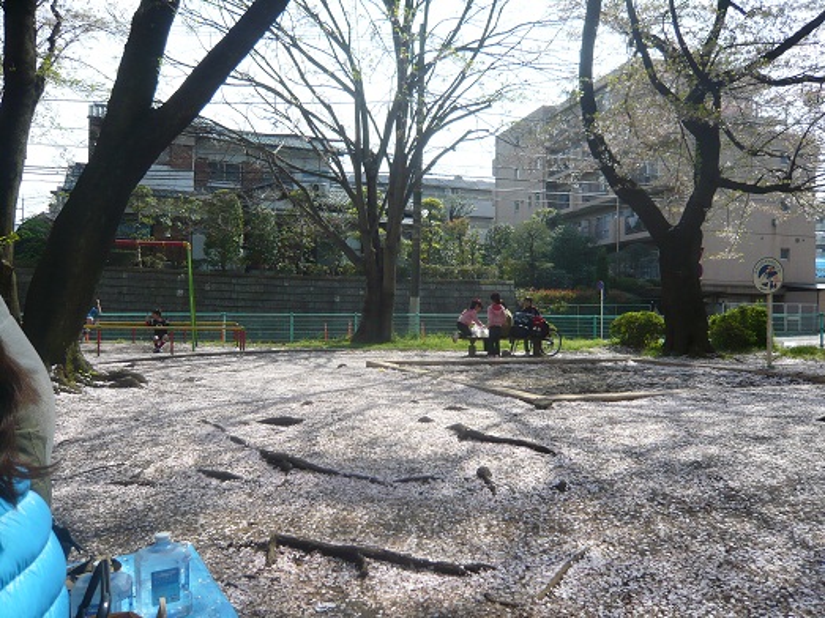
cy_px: 309
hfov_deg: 63.5
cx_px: 412
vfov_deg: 49.7
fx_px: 667
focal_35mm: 28
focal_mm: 4.6
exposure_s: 1/800
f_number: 2.8
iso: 100
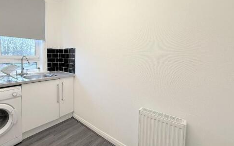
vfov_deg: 64.6
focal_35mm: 18
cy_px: 63
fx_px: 115
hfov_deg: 90.0
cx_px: 94
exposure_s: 1/100
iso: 200
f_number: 2.2
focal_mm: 2.22
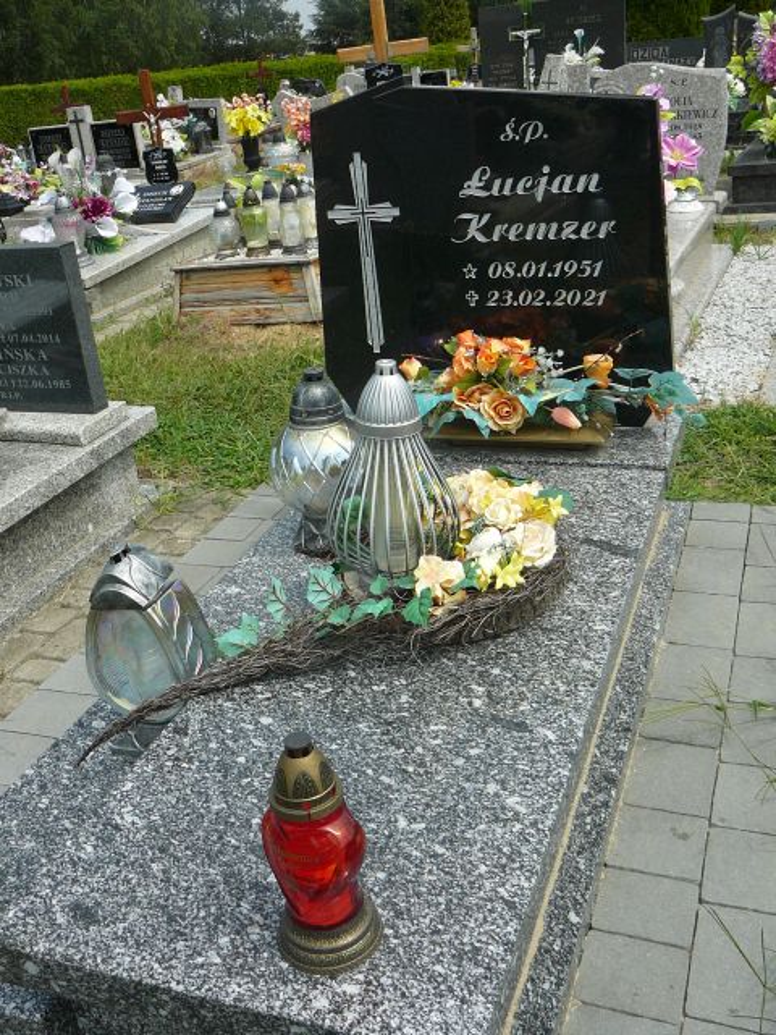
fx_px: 1046
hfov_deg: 40.7
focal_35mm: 35
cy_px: 518
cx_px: 388
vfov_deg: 52.6
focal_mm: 5.2
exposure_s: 1/400
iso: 80
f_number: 5
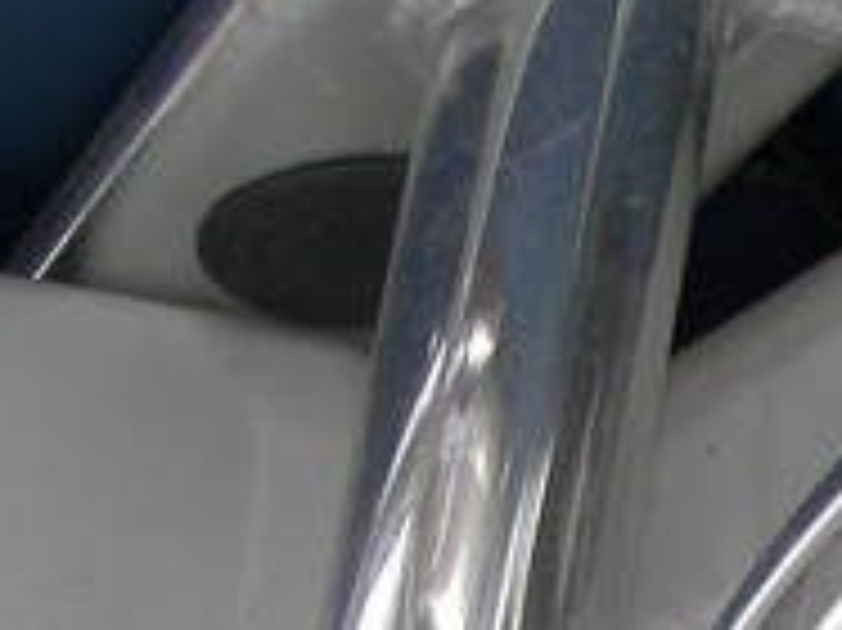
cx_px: 743
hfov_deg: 12.7
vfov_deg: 9.3
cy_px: 1022
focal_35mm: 154
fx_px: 3743
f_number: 2.8
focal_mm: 6
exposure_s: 1/320
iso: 50
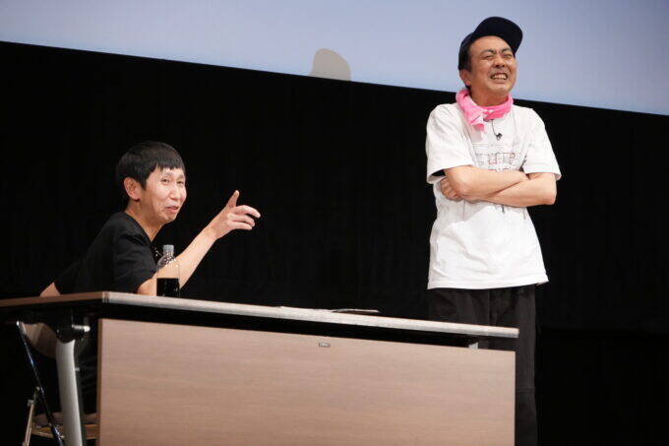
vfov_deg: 8.3
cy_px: 223
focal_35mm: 166
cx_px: 334
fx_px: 3084
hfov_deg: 12.4
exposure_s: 1/200
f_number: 6.3
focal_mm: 166
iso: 5000
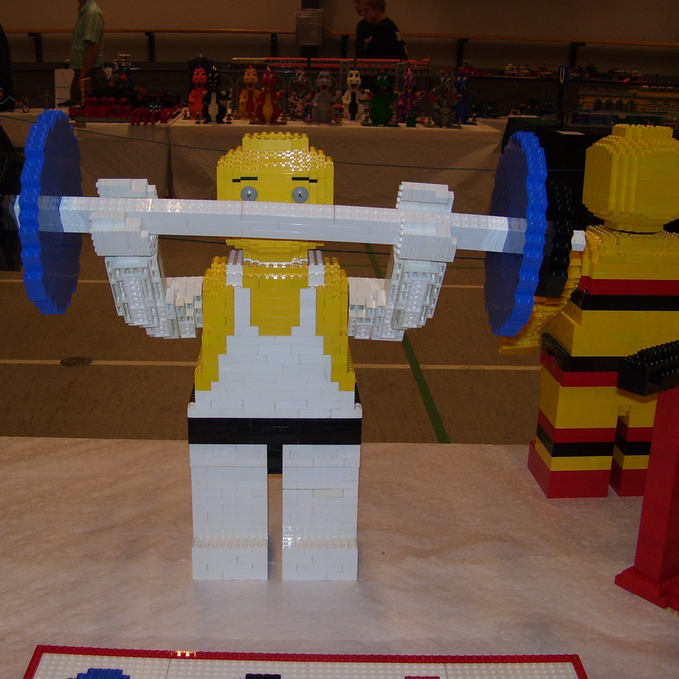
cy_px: 338
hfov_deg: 39.0
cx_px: 275
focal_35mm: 43
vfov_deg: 39.2
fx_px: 954
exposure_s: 1/60
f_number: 2.7
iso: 80
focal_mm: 6
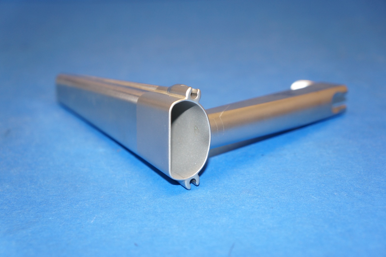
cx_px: 193
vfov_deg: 25.0
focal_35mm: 54
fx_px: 578
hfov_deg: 36.9
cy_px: 128
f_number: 4.5
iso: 400
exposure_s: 1/60
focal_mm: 36
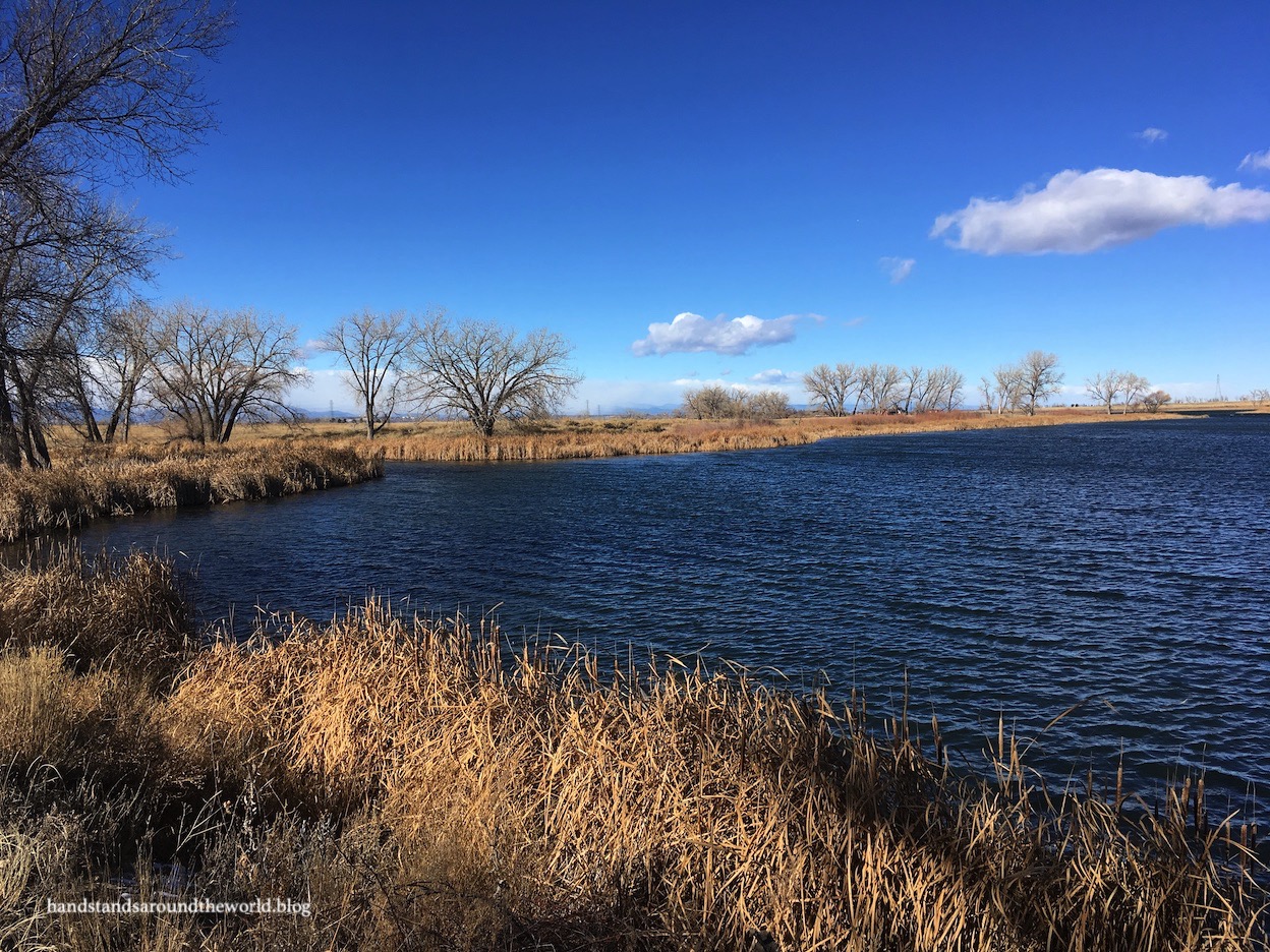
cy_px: 476
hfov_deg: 61.7
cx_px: 635
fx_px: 1064
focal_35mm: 29
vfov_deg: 48.2
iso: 25
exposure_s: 1/1876
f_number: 2.2
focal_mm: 4.15
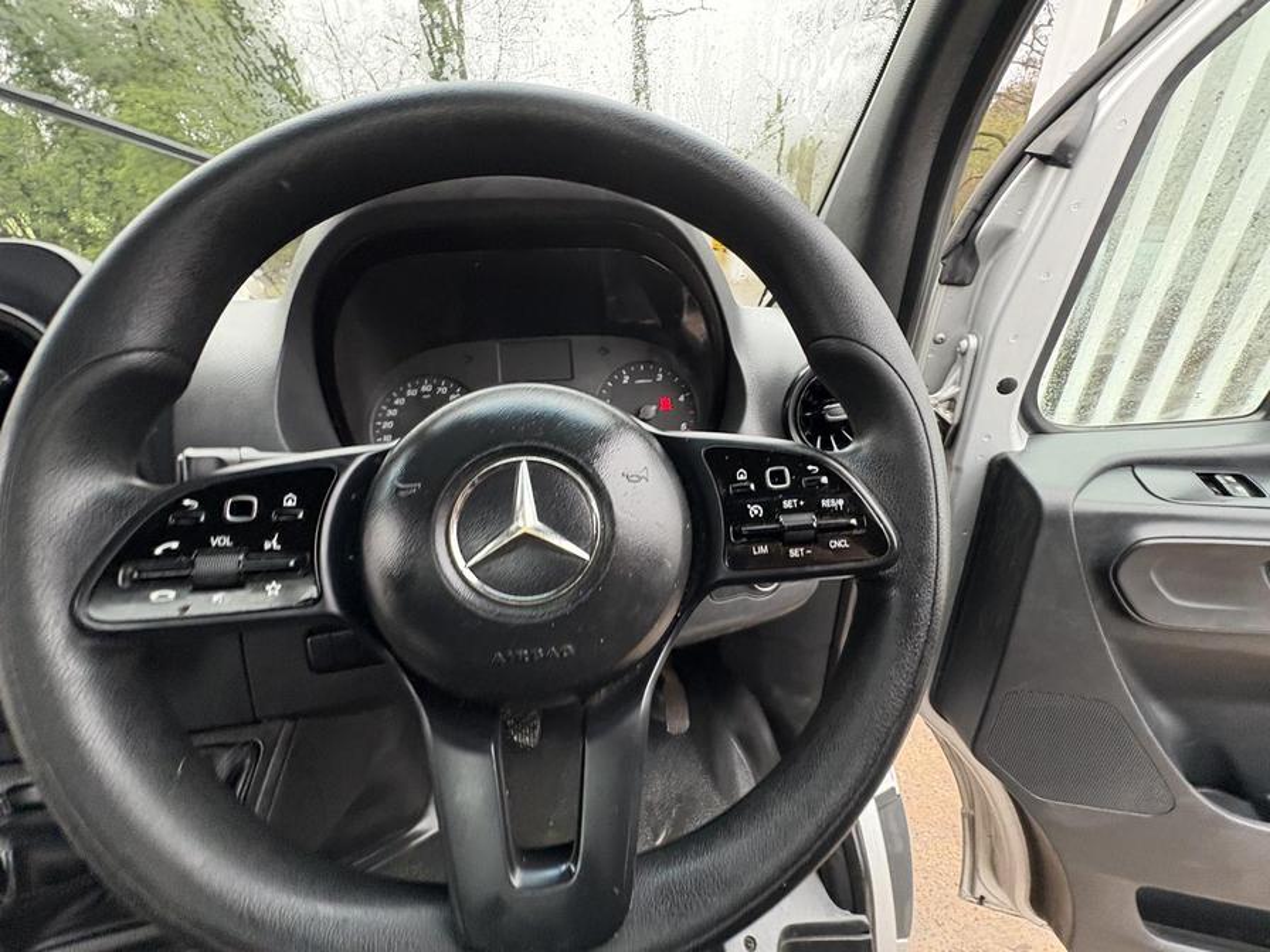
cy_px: 476
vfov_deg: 85.7
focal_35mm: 14
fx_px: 514
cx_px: 635
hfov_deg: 102.1
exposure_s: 1/60
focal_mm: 2.22
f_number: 2.2
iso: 320
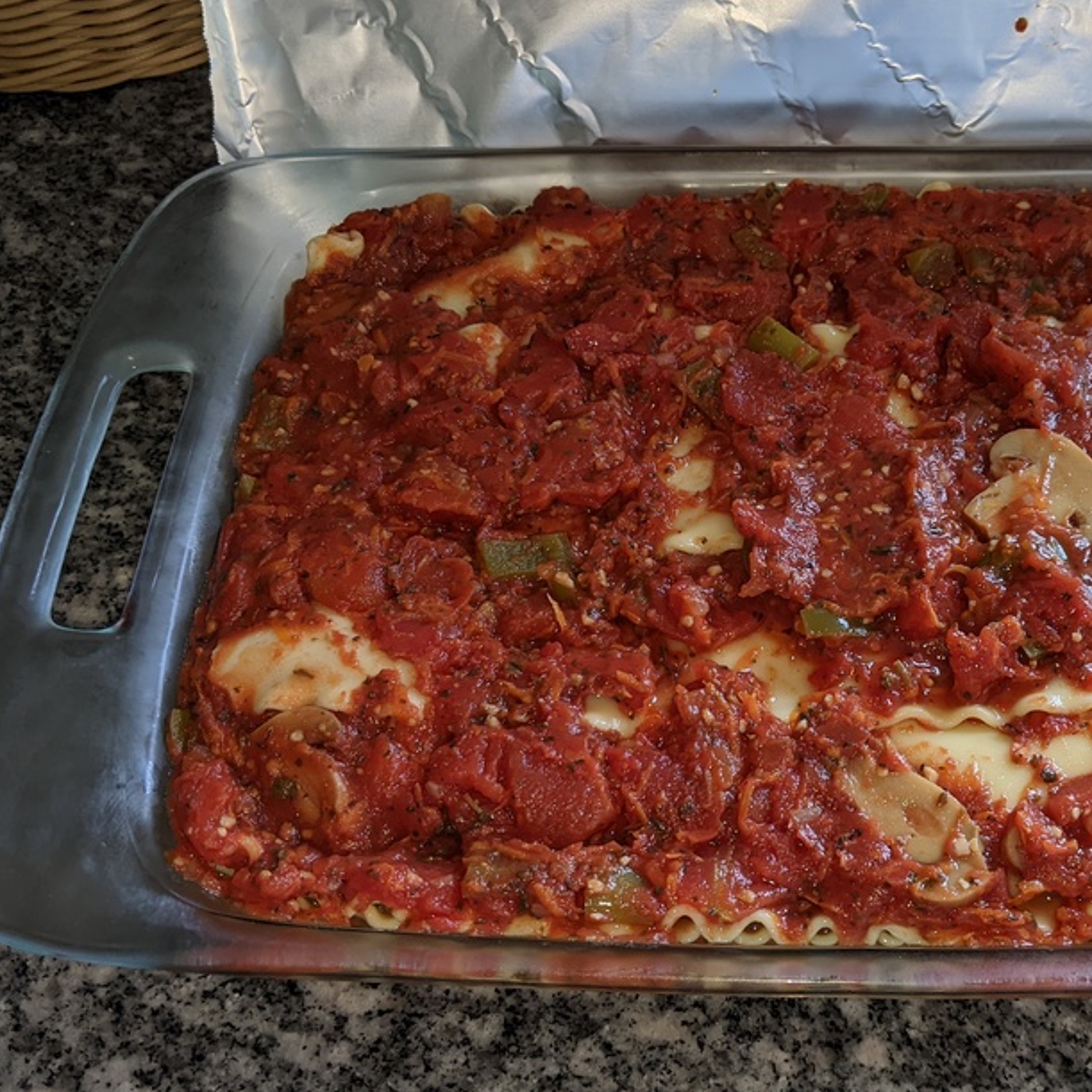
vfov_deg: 41.8
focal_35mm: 40
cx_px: 817
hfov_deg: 40.7
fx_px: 1428
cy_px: 602
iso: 52
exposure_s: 1/59.9
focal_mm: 4.44
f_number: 1.8
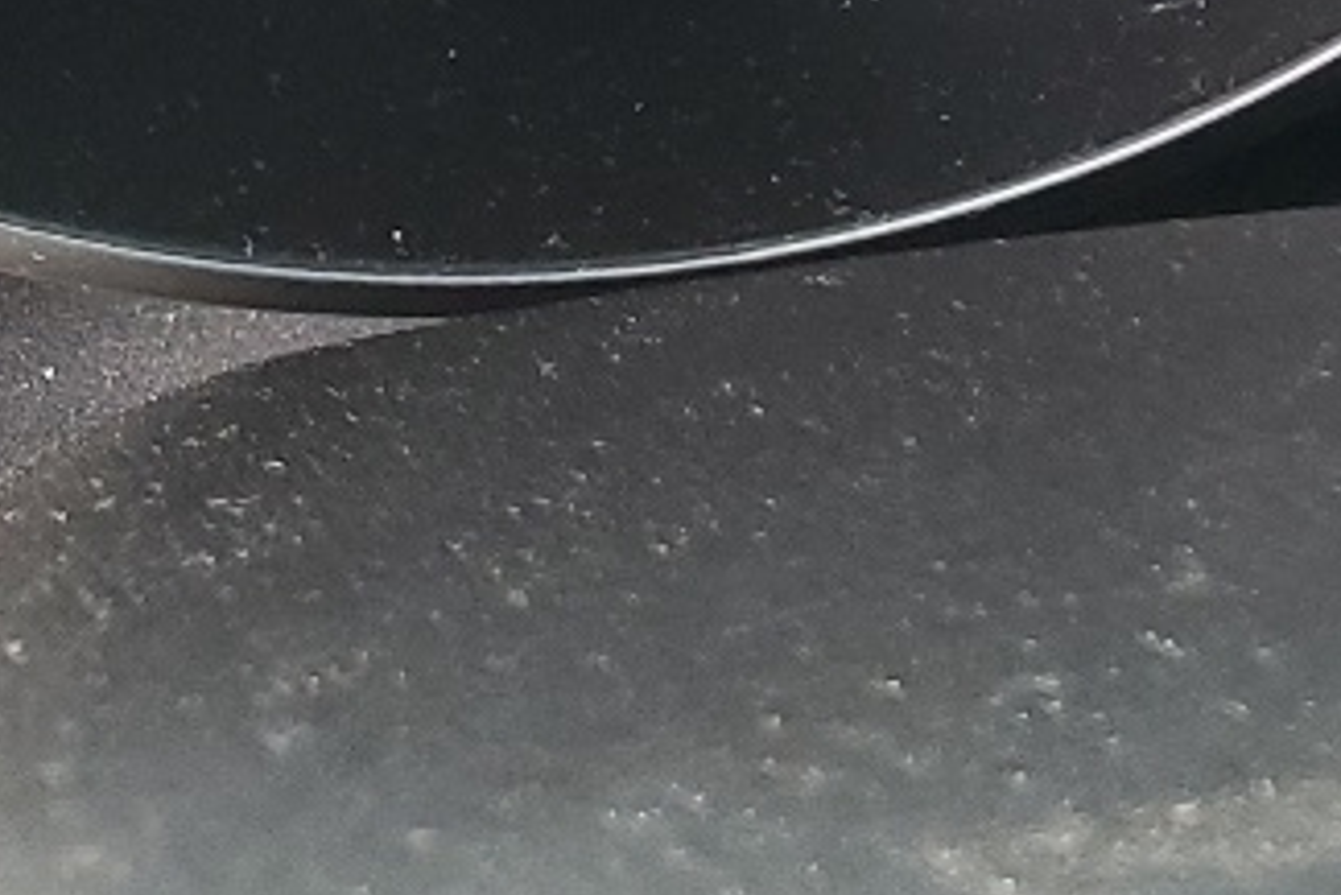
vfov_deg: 9.2
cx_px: 2084
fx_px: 4956
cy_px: -1283
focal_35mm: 133
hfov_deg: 14.3
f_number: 1.5
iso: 73
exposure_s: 1/120
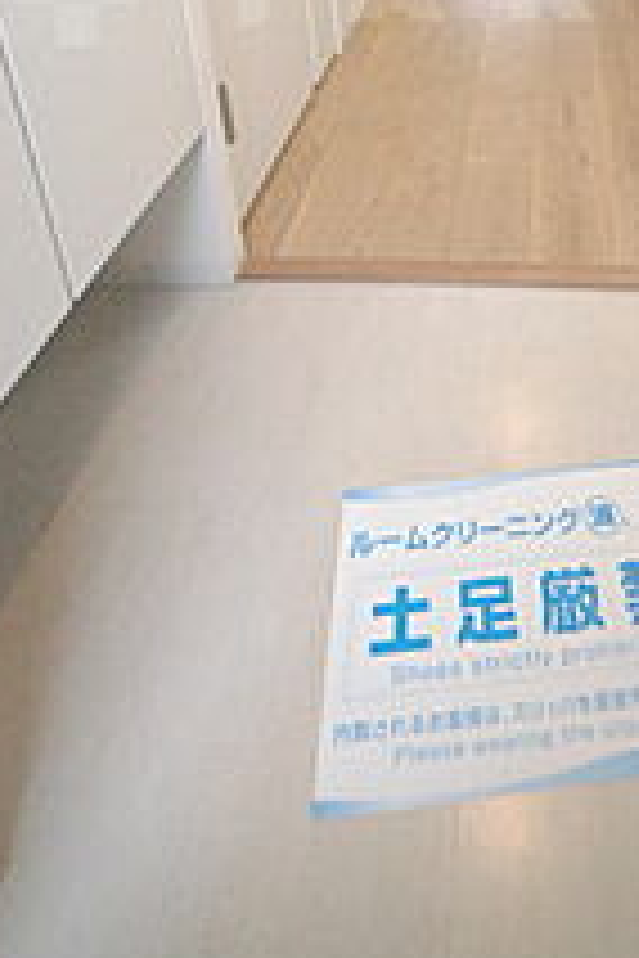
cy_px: -18
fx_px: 719
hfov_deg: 45.3
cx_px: 520
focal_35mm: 27
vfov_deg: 52.2
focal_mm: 8
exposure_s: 1/160
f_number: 6.3
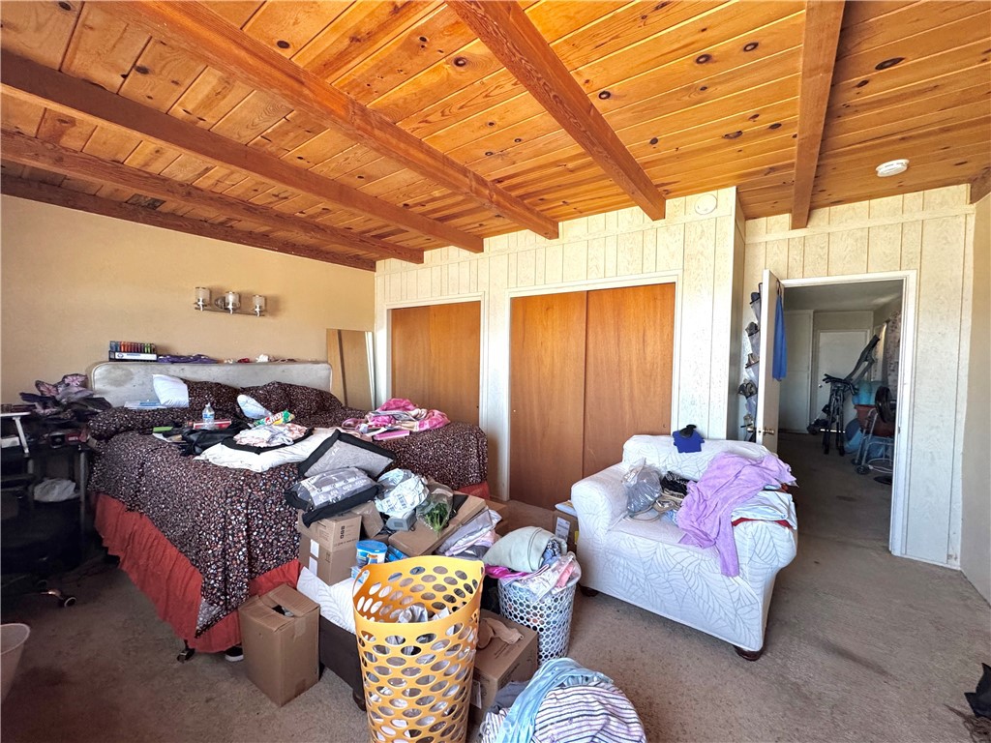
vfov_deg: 85.7
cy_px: 372
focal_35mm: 14
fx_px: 401
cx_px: 496
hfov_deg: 102.1
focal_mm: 2.22
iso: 320
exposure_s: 1/63
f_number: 2.2
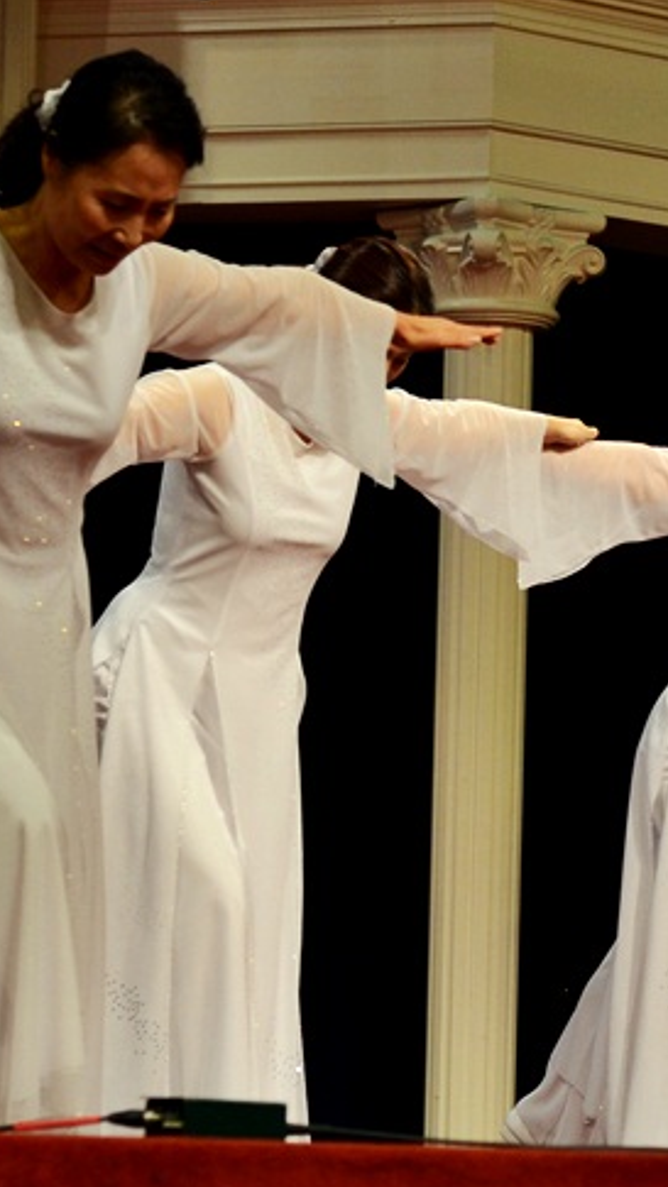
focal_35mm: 194
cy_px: 645
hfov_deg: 6.2
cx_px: 942
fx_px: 6106
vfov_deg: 11.1
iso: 500
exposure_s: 1/50
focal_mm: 50
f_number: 3.2
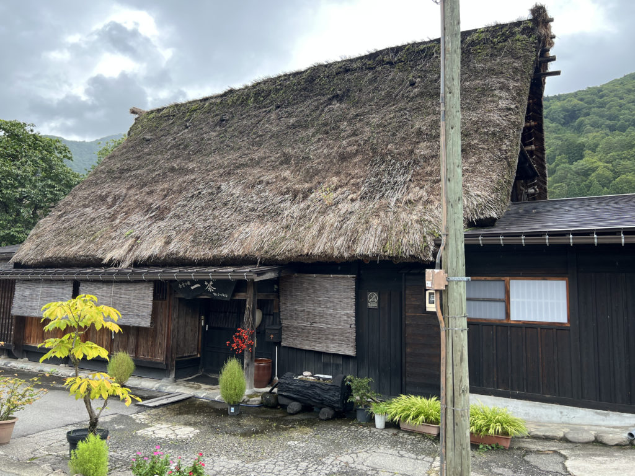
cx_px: 318
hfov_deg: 67.3
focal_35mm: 26
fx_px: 477
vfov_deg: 53.1
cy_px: 238
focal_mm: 5.7
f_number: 1.5
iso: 50
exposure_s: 1/569
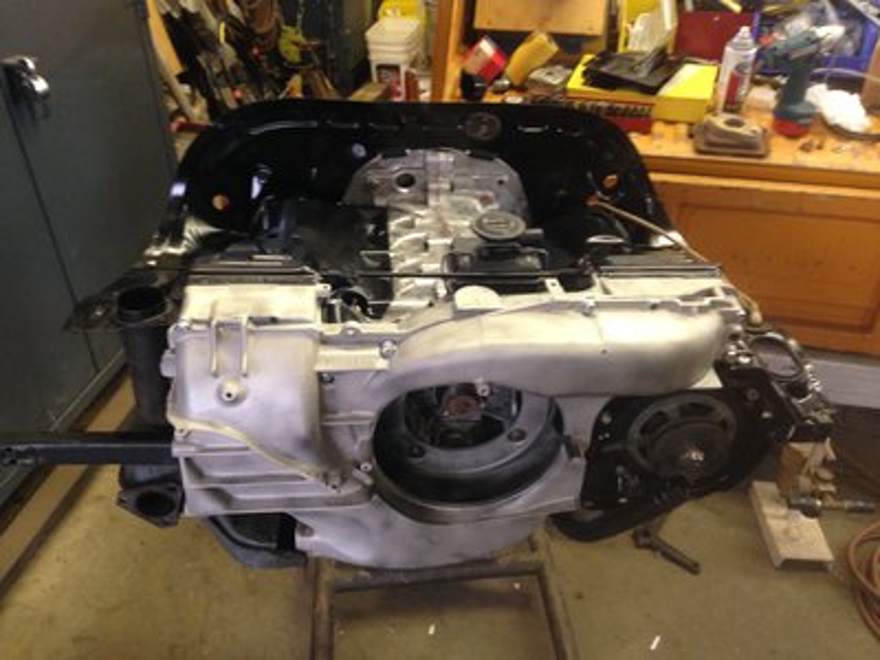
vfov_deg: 42.9
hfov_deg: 55.4
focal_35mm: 33
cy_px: 330
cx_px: 440
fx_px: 839
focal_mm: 4.12
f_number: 2.4
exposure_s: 1/20
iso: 160
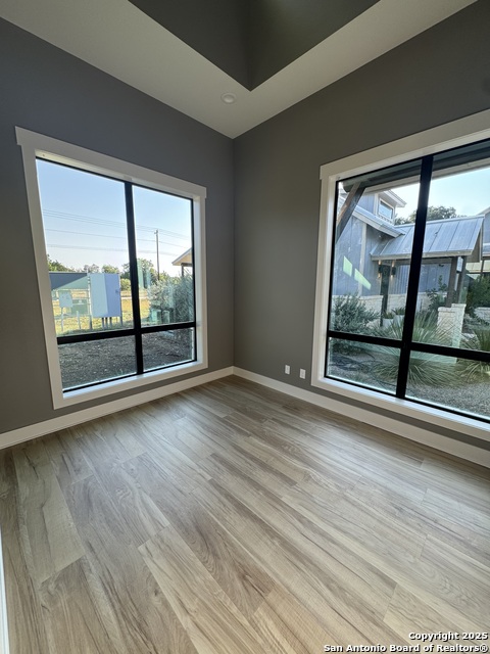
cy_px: 327
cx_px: 245
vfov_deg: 102.1
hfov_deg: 85.7
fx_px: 264
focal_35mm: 14
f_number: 2.2
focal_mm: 2.22
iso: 40
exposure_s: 1/122
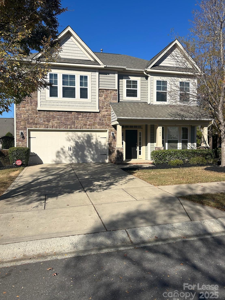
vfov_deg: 65.3
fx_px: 234
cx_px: 110
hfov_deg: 51.3
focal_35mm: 27
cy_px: 149
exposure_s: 1/5882
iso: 50
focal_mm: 5.7
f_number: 1.5
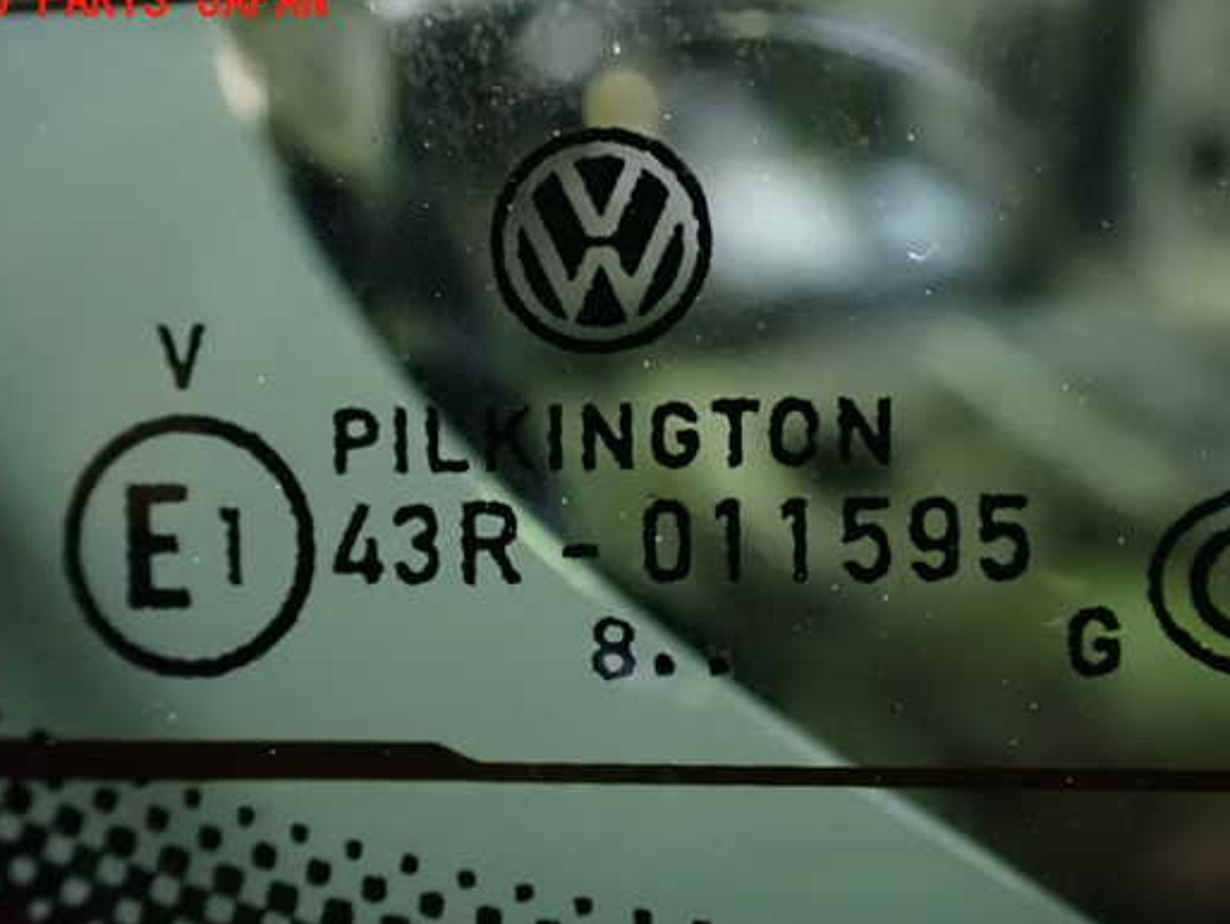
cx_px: 610
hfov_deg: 52.6
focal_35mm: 35
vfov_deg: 40.7
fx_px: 1244
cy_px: 510
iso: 1600
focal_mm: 5.4
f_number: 2.3
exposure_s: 1/30
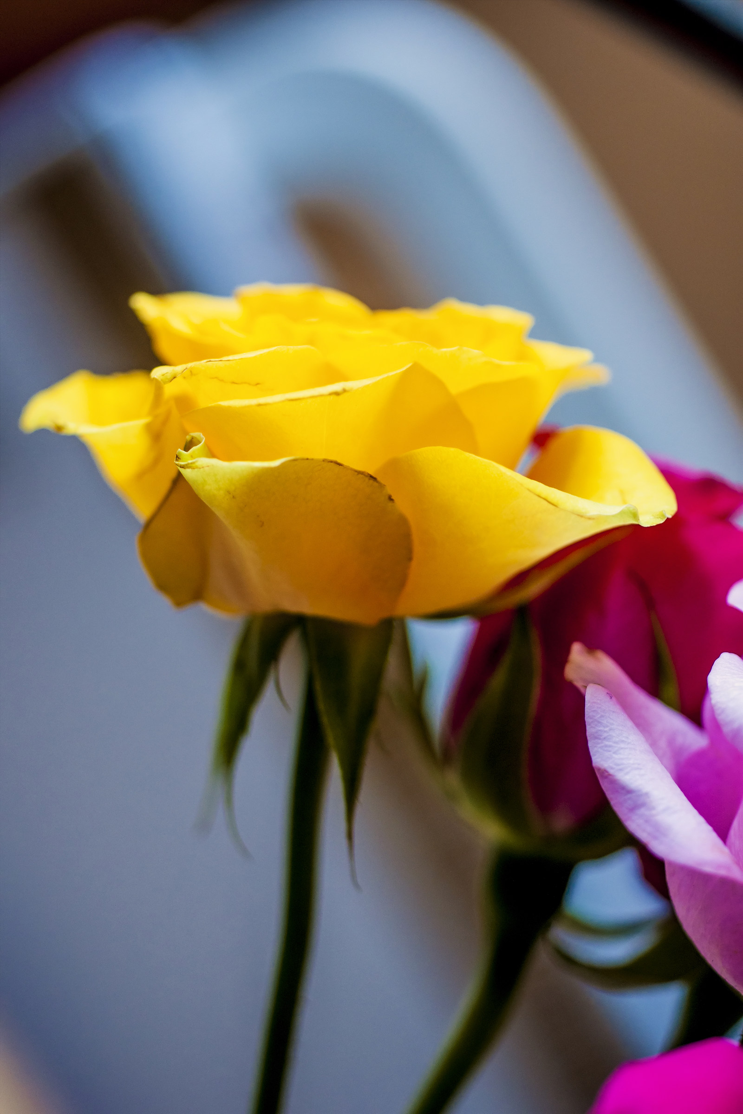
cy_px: 557
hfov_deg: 18.2
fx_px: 2322
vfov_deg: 27.0
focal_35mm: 75
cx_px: 372
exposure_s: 1/50
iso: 400
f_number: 2.8
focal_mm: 50
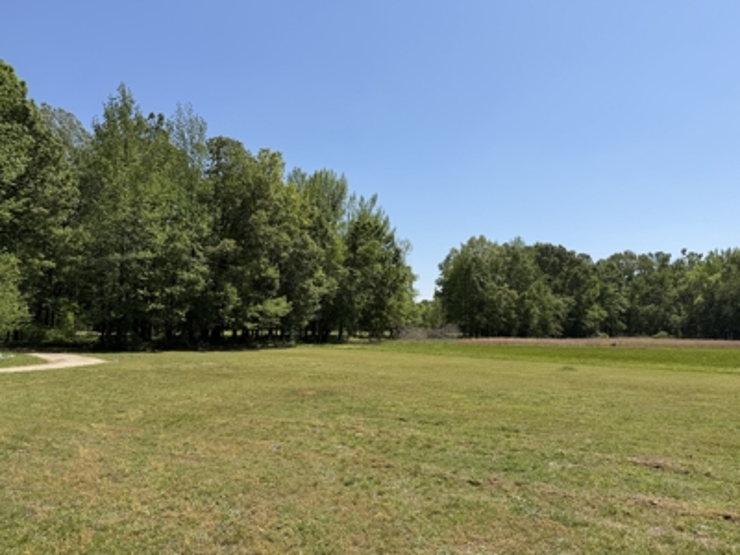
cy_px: 278
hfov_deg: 71.6
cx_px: 370
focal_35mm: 24
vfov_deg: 56.8
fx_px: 513
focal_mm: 6.76
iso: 80
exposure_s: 1/5714
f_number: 1.78
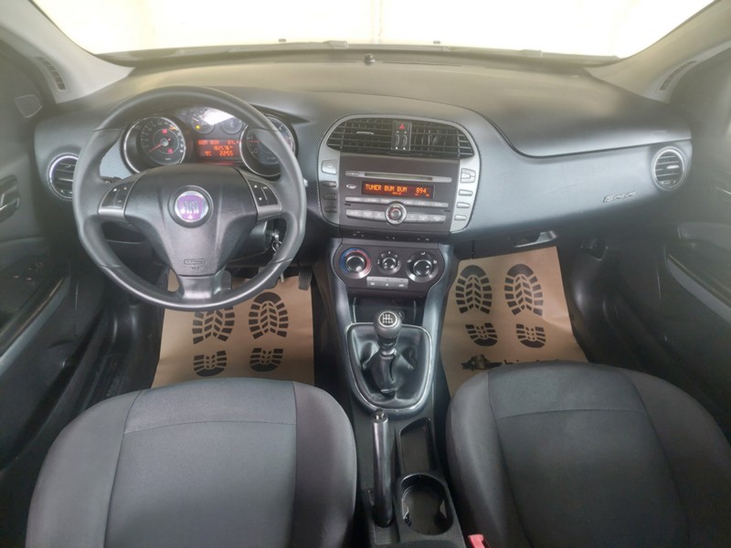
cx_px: 366
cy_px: 274
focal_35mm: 25
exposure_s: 1/50
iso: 320
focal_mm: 5.23
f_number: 1.8
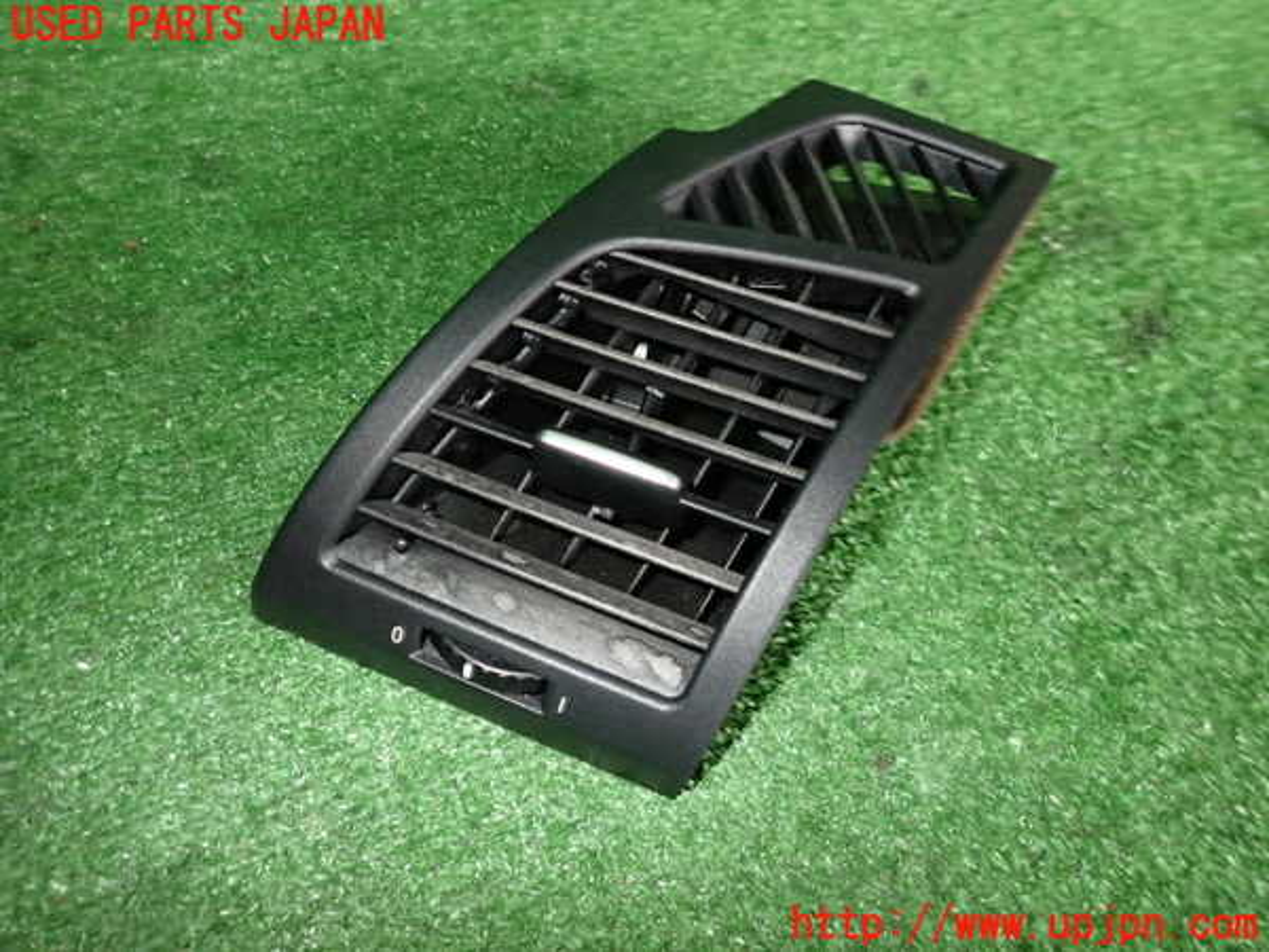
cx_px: 634
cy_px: 476
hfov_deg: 69.4
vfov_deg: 54.9
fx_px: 916
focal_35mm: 25
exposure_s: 1/30
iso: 500
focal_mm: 4.5
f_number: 5.6
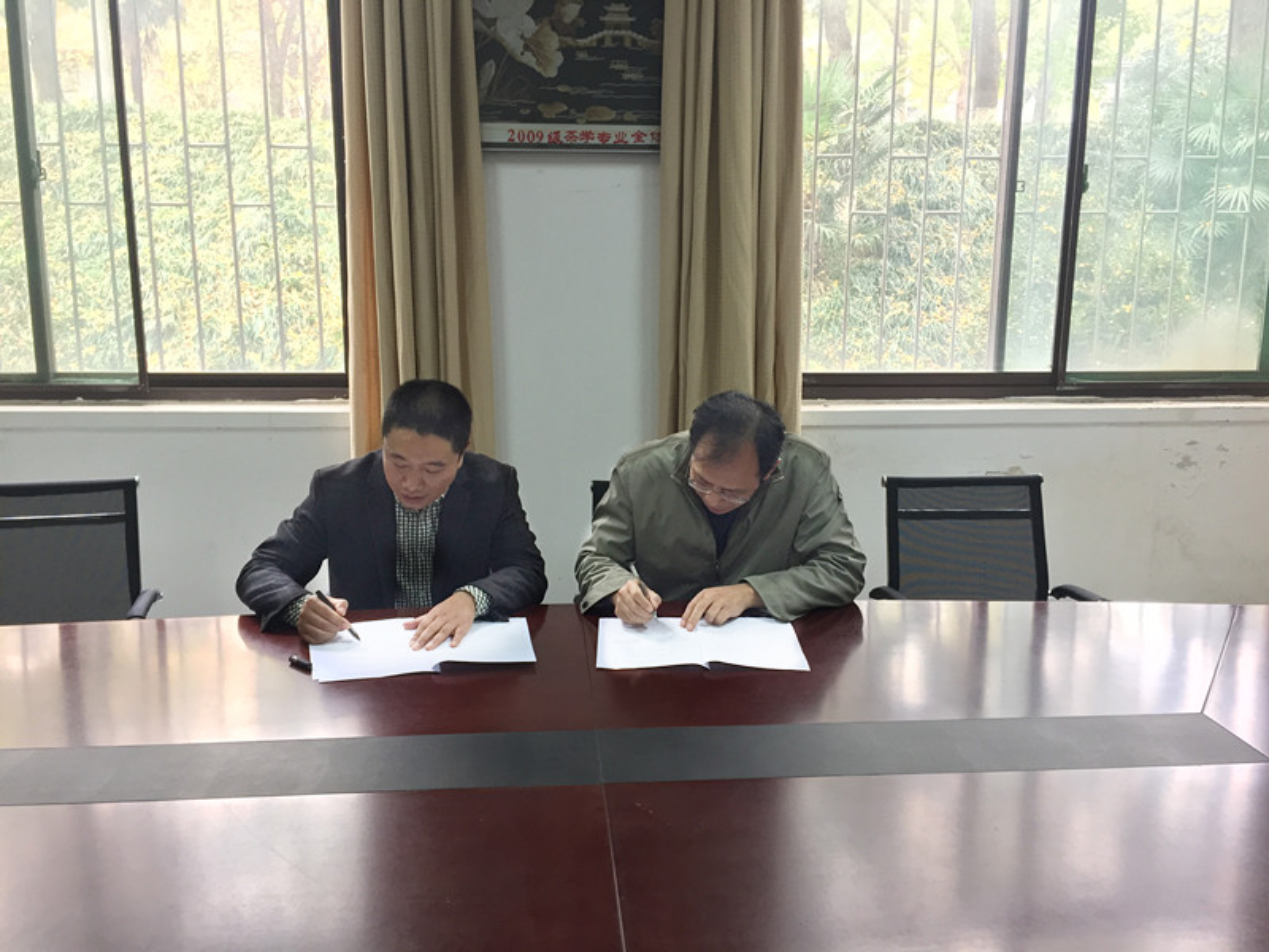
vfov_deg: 48.2
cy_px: 476
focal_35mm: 29
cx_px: 634
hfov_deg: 61.7
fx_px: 1063
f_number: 2.2
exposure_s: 1/33
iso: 125
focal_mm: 4.15
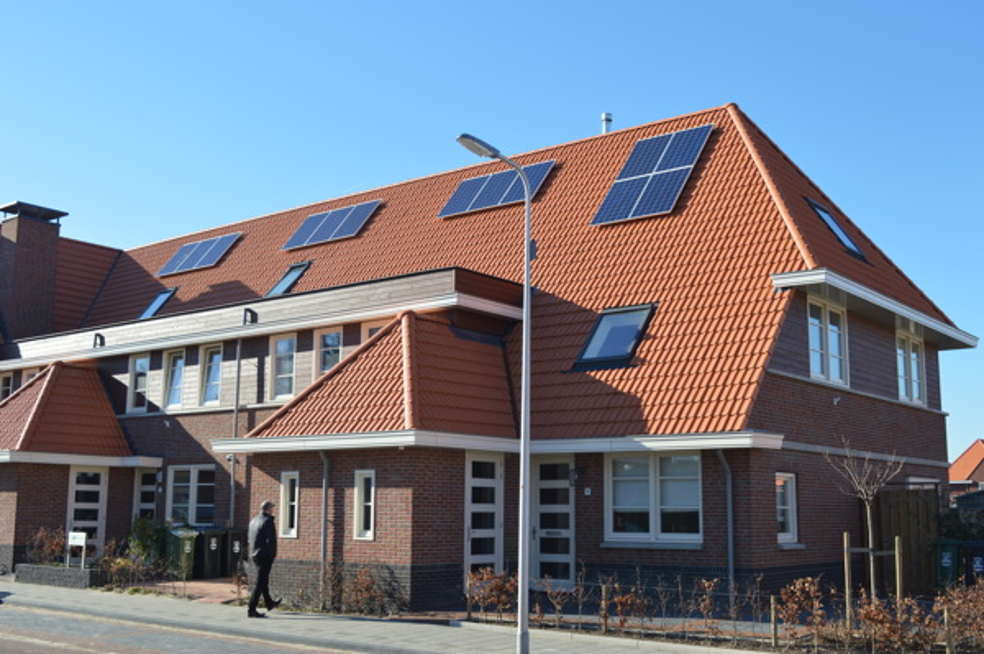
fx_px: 1106
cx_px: 492
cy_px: 327
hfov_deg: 48.0
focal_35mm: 40
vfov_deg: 33.0
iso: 100
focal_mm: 27
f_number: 7.1
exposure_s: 1/200
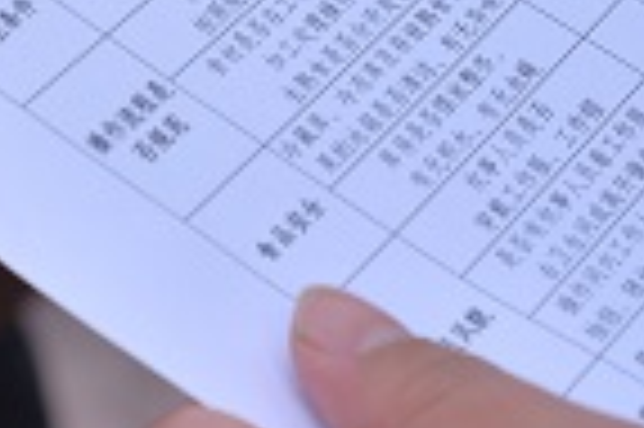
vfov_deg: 4.4
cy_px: -133
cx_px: 369
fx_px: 5593
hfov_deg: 6.6
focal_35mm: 313
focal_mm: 70
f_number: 5.6
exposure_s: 1/160
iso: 200
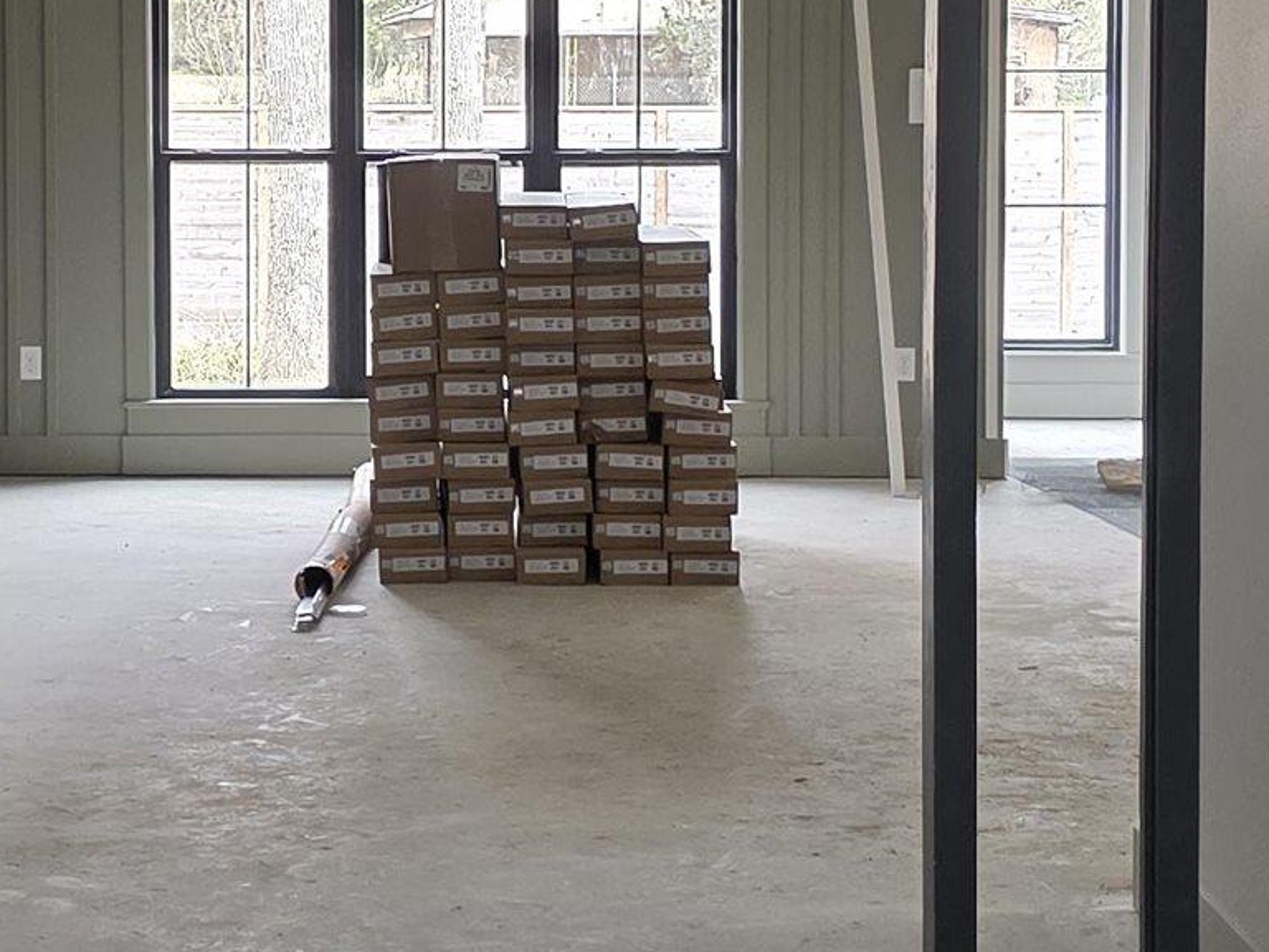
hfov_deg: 21.2
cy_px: 268
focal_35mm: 92
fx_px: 3373
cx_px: 380
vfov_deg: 16.0
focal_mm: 6.3
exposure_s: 1/180
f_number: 1.7
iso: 160
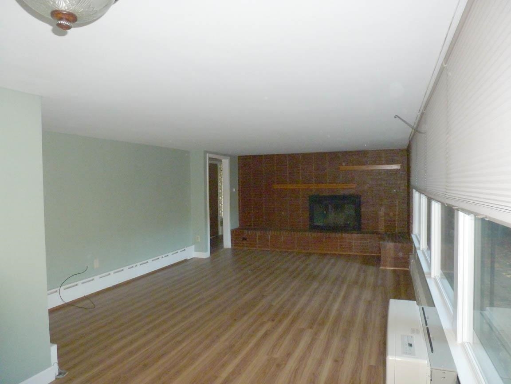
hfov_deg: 71.6
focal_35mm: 24
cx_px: 256
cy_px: 192
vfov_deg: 56.8
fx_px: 354
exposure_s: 1/60
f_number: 3.3
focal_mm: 4.3
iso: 400
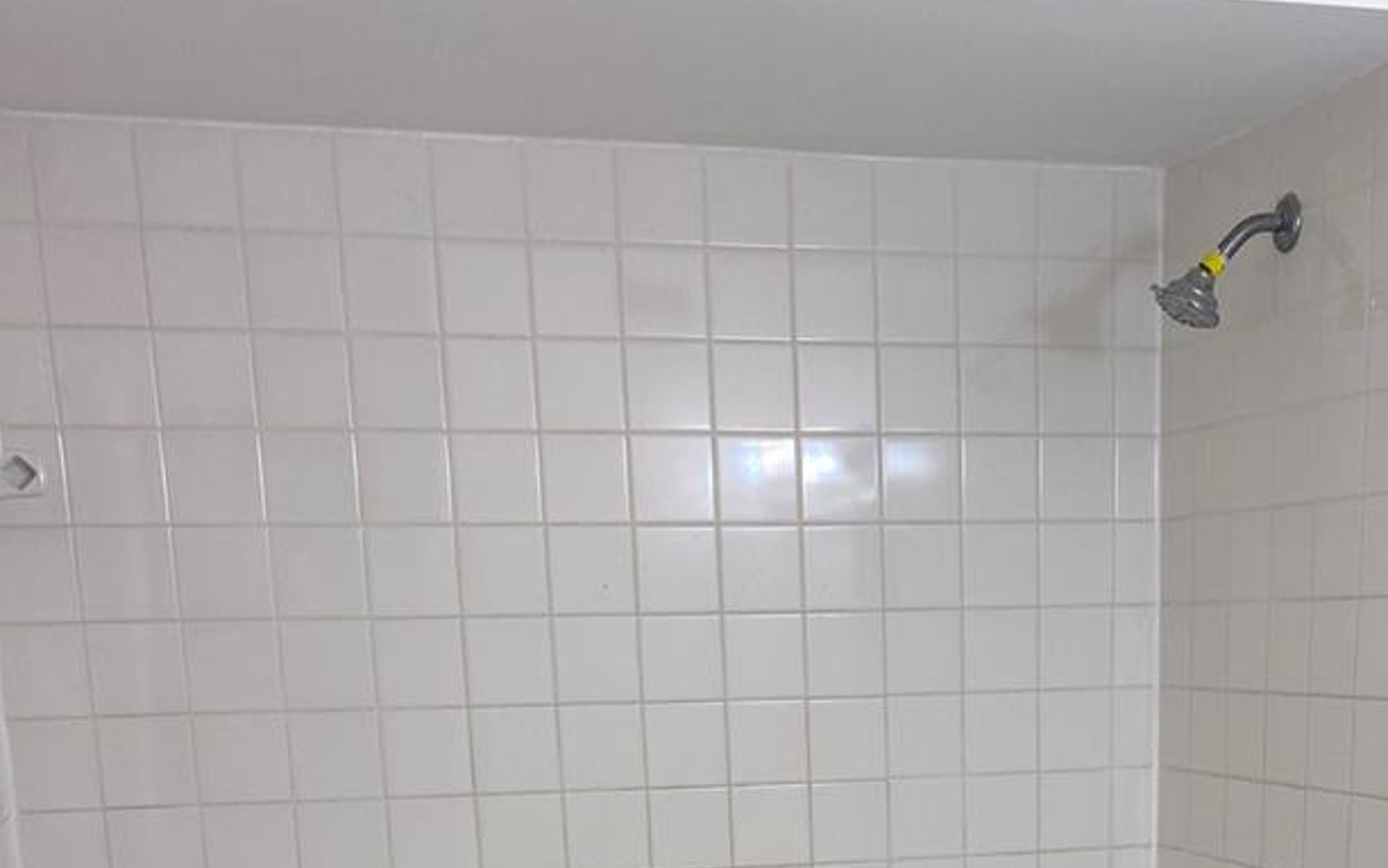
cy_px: 1092
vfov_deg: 21.9
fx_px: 2043
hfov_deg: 37.2
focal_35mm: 54
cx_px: 909
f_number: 1.8
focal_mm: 4.25
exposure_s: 1/120
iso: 40
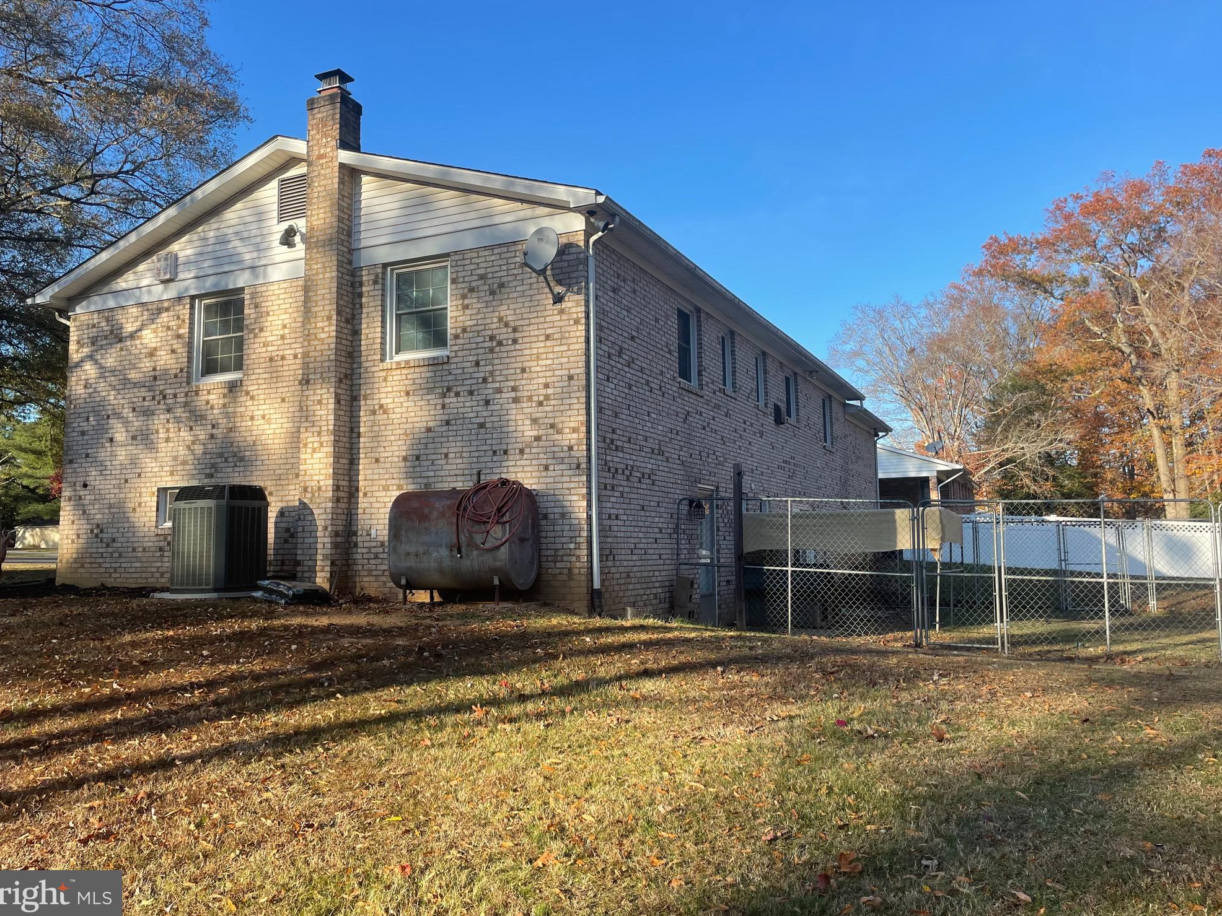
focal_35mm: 27
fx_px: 953
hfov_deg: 65.3
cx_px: 602
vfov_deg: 51.3
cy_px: 445
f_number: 1.6
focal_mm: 4.2
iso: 32
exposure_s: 1/1383
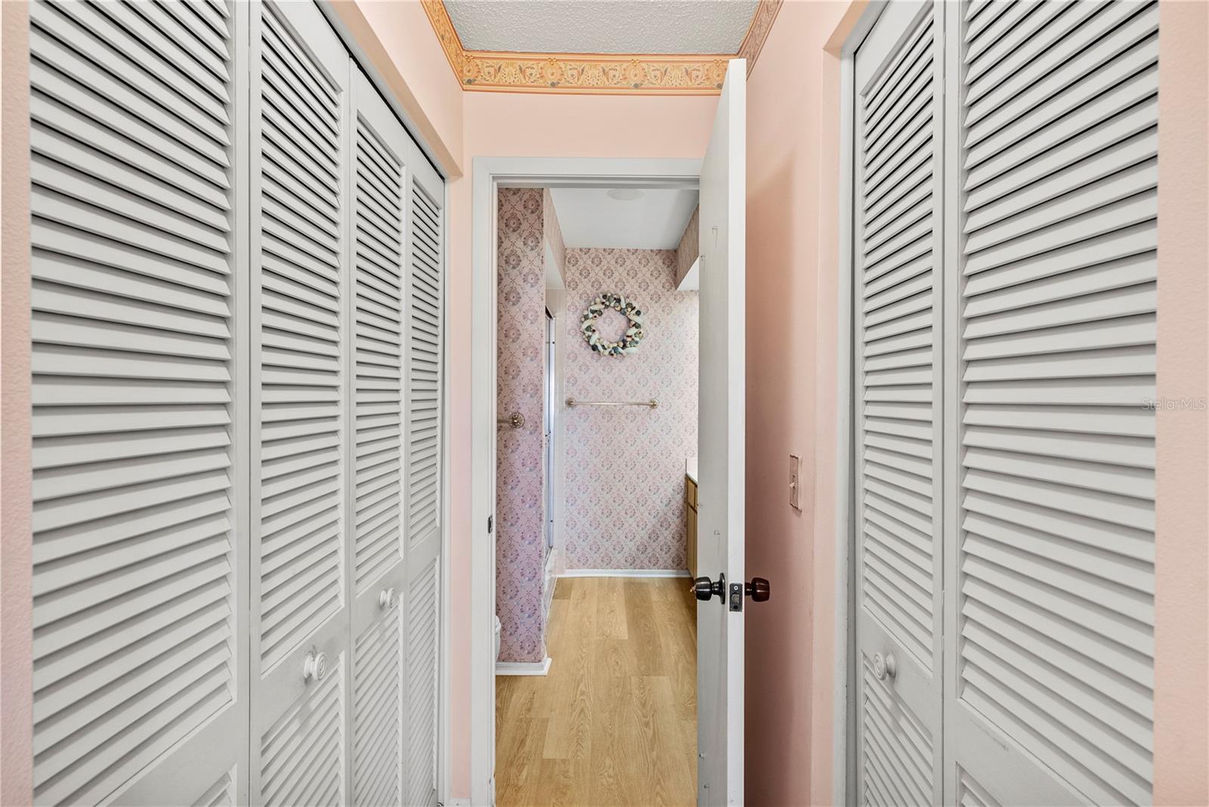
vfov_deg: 64.6
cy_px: 404
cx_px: 604
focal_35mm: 19
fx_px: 638
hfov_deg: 86.9
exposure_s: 1/3
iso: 640
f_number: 9
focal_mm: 19
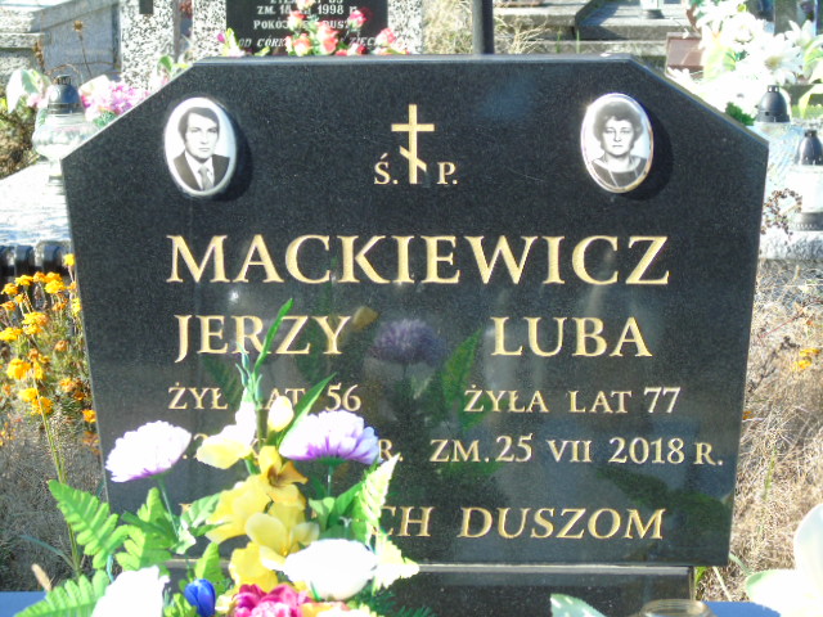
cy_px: 308
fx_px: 3376
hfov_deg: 13.9
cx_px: 412
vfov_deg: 10.4
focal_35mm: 142
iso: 100
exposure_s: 1/125
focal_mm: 25
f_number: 4.7
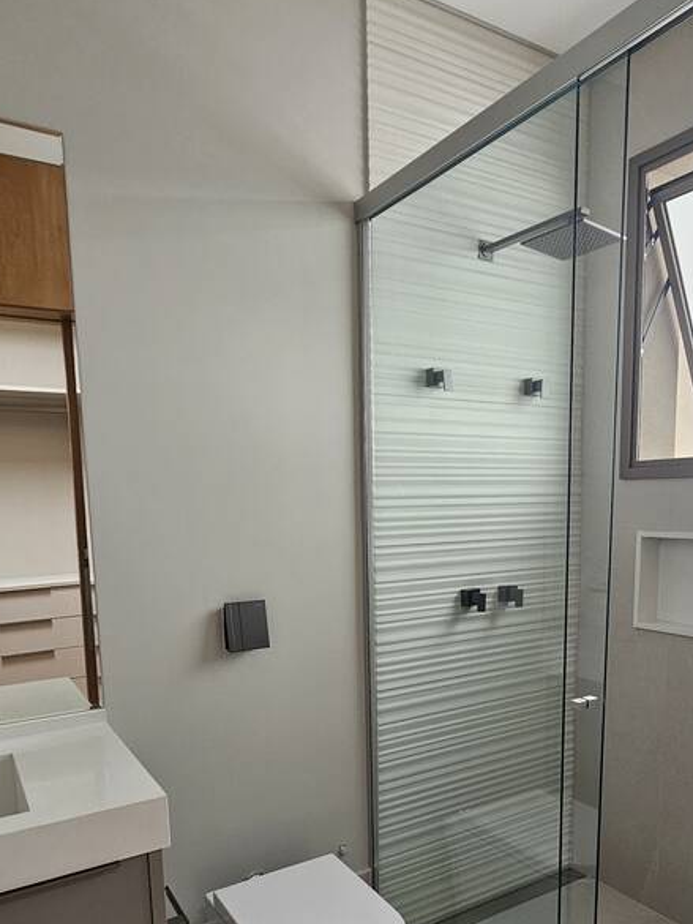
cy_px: 603
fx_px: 640
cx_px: 361
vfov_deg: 69.9
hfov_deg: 56.8
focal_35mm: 24
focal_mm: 2.2
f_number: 2.2
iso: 100
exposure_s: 1/77.4
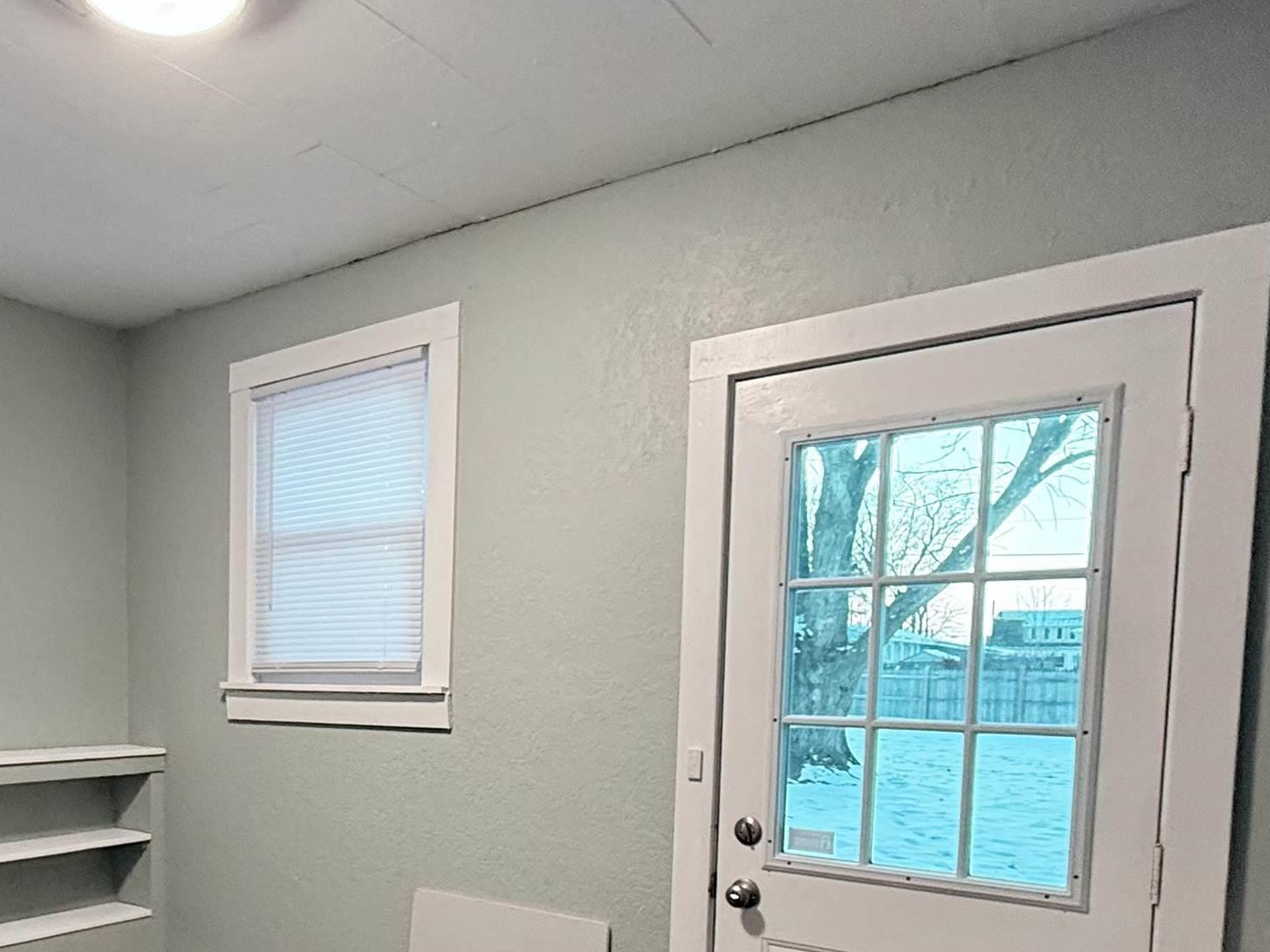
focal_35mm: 29
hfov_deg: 59.2
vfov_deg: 45.9
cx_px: 359
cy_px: 750
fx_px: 1064
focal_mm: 2.22
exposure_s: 1/60
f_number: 2.2
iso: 320
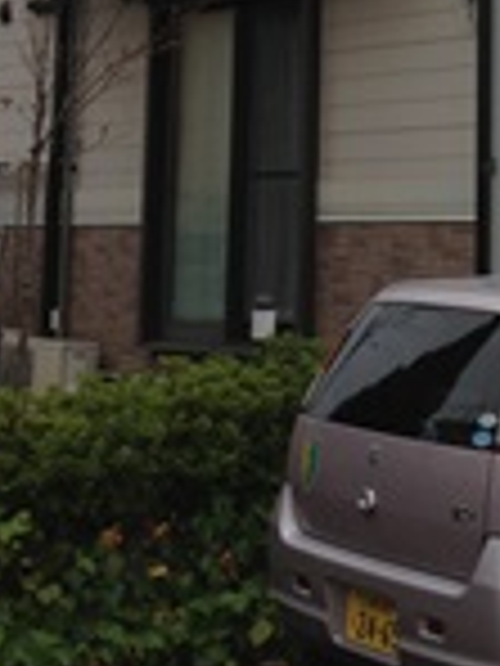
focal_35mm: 106
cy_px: -58
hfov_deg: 13.7
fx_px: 2041
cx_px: 545
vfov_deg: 17.9
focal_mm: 4.28
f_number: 2.4
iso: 50
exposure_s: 1/394
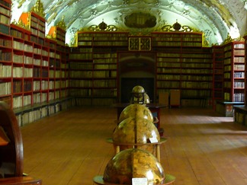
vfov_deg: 18.2
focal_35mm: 81
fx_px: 578
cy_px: 81
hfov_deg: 24.0
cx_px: 163
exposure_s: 1/8
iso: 200
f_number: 2.8
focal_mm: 7.4
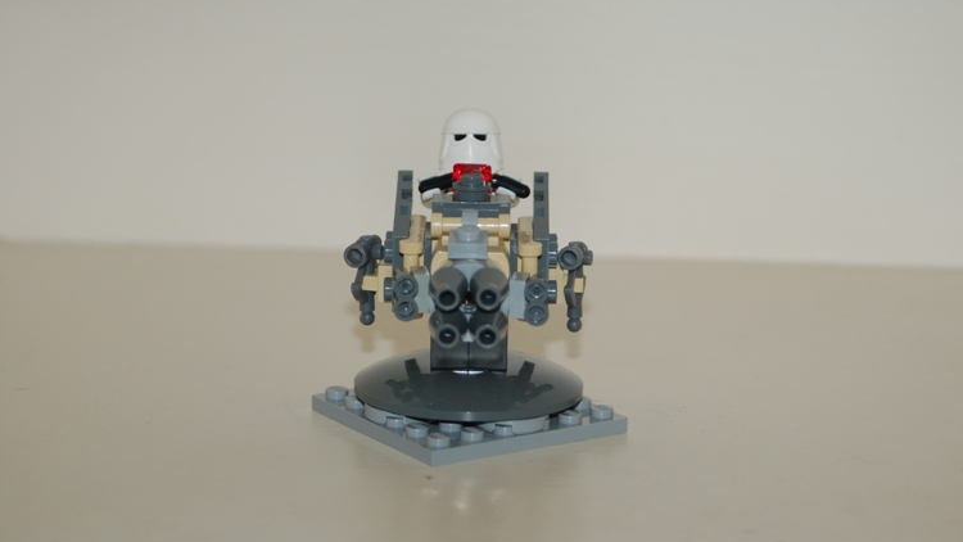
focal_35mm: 126
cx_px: 482
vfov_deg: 9.6
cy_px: 272
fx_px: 3218
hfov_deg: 17.0
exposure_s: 1/60
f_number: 5.6
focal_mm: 80
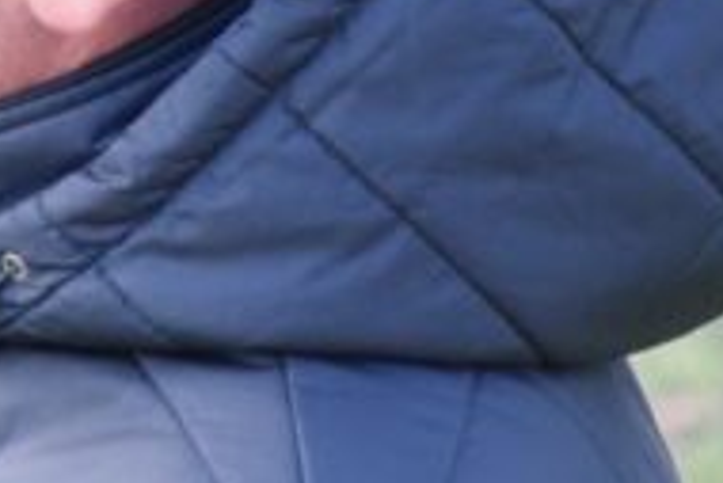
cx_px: -289
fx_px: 24319
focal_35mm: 1210
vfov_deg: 1.1
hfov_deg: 1.7
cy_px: 38
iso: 3200
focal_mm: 220
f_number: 5.6
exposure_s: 1/800
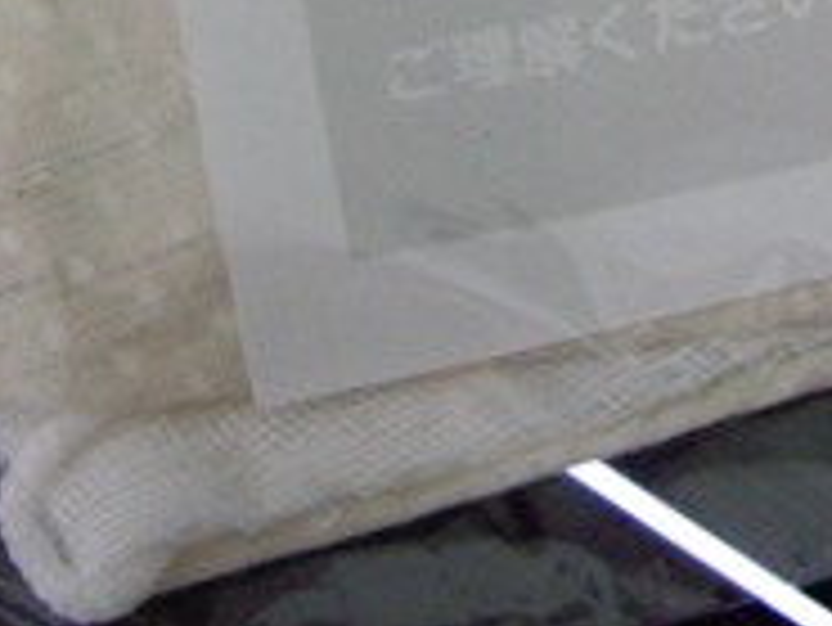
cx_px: 947
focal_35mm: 137
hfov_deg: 14.0
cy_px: -333
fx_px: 3295
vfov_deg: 10.4
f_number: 2.8
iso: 400
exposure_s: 1/30
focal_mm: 7.9
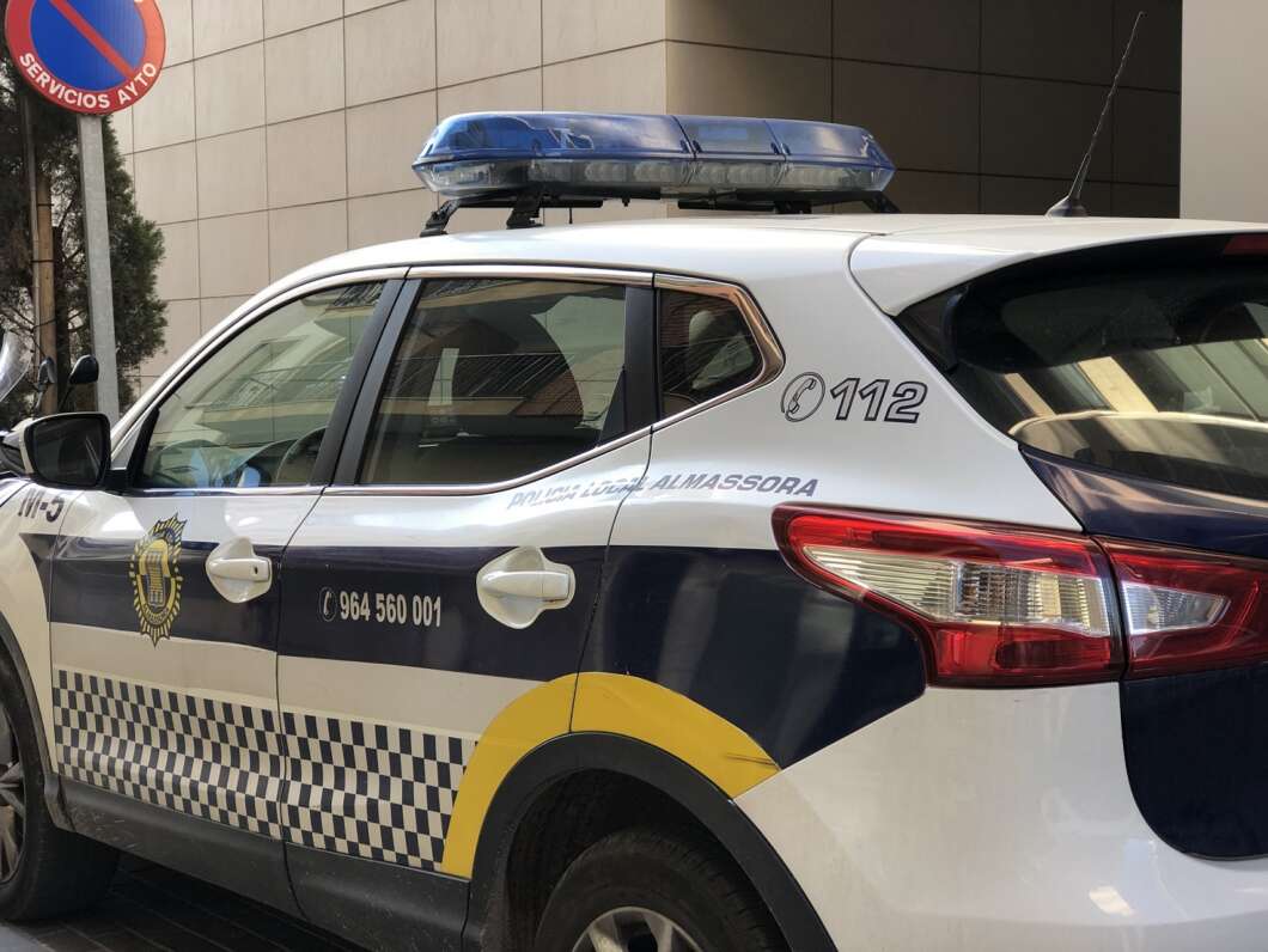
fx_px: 2089
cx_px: 634
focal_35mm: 57
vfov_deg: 25.7
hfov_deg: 33.8
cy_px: 476
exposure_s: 1/60
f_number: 2.8
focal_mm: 6.6
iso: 20
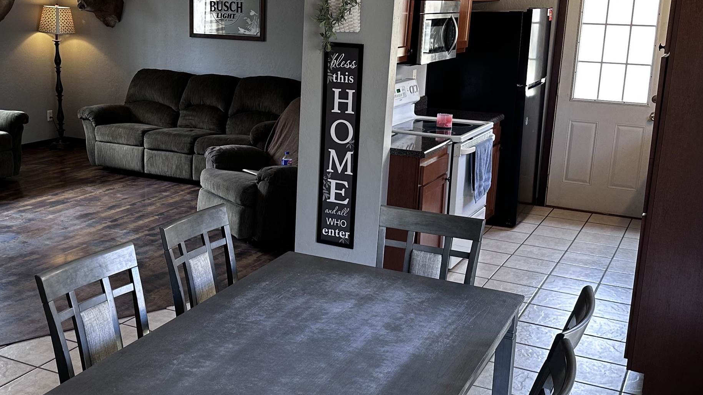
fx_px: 820
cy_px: 194
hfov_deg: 46.1
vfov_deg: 27.1
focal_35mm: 44
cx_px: 277
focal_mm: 6.86
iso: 125
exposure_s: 1/60
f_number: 1.78
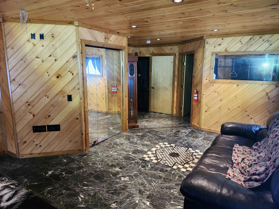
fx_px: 185
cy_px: 104
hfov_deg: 73.9
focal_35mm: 23
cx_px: 140
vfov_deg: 58.9
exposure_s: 1/40
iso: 640
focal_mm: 5.54
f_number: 1.8
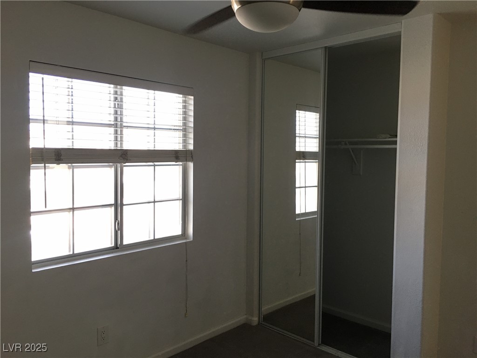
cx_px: 238
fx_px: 400
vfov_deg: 48.2
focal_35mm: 29
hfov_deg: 61.7
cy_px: 179
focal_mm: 4.15
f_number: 2.2
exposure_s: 1/15
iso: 50
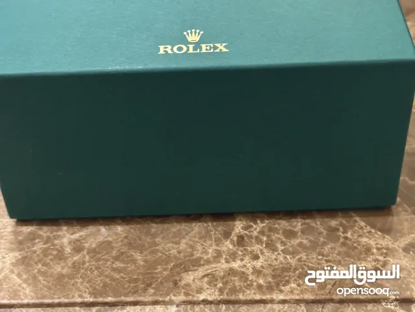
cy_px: 156
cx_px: 208
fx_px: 575
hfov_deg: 39.7
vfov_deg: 30.3
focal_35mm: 48
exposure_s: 1/25
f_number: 1.78
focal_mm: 6.76
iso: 500
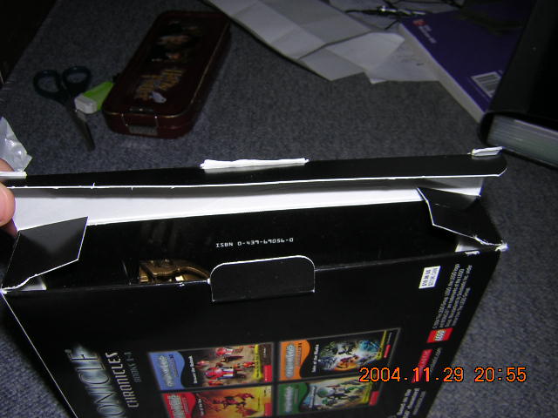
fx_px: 580
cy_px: 209
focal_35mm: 36
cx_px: 279
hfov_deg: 51.4
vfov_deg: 39.7
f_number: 5.2
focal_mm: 4.7
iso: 100
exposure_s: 1/60.1
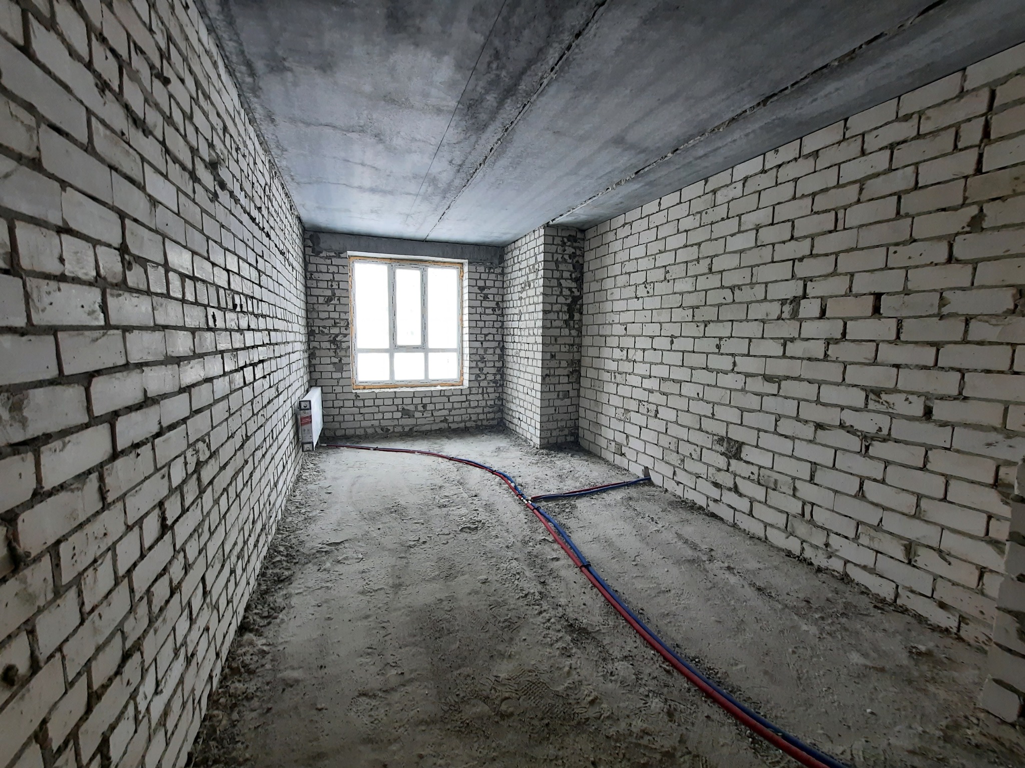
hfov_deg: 106.2
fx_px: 385
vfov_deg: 89.9
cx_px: 512
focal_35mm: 13
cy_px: 384
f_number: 2.2
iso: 160
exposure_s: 1/33
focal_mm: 1.74
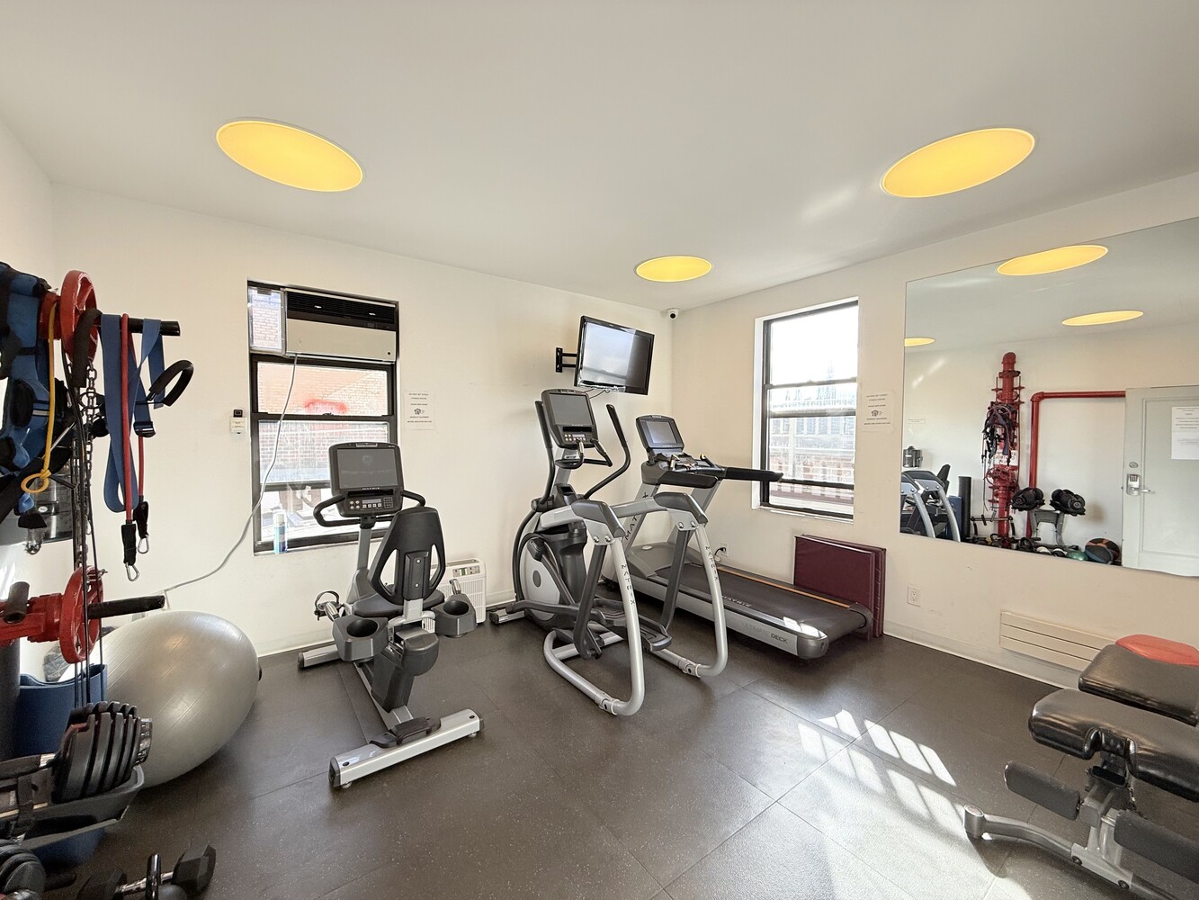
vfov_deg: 85.7
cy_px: 450
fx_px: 485
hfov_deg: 102.1
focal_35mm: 14
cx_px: 600
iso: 50
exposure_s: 1/144
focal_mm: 2.22
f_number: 2.2
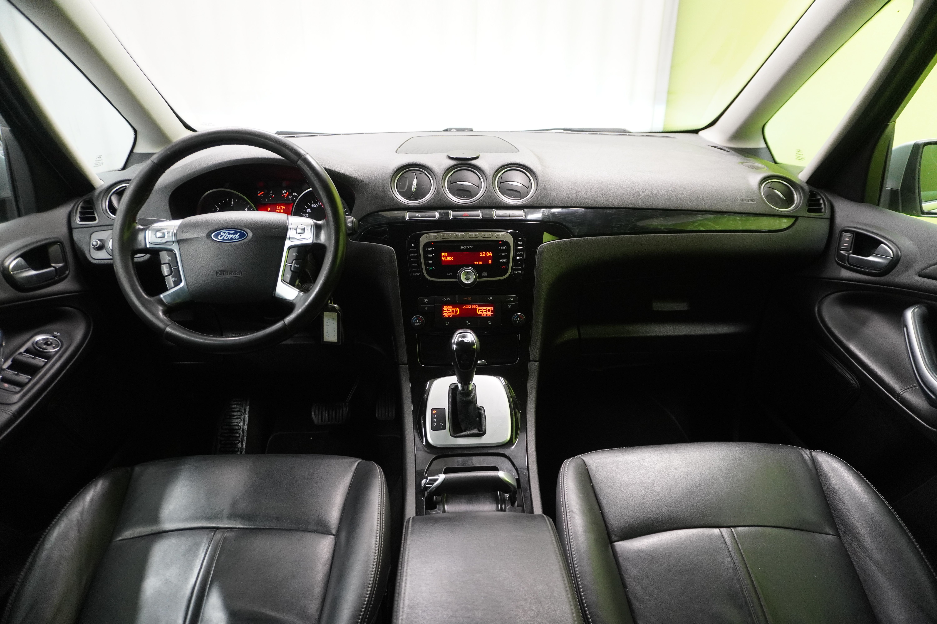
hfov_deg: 73.7
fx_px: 625
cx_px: 468
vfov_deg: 53.1
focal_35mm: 24
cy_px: 312
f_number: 3.5
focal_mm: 16
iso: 1250
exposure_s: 1/30
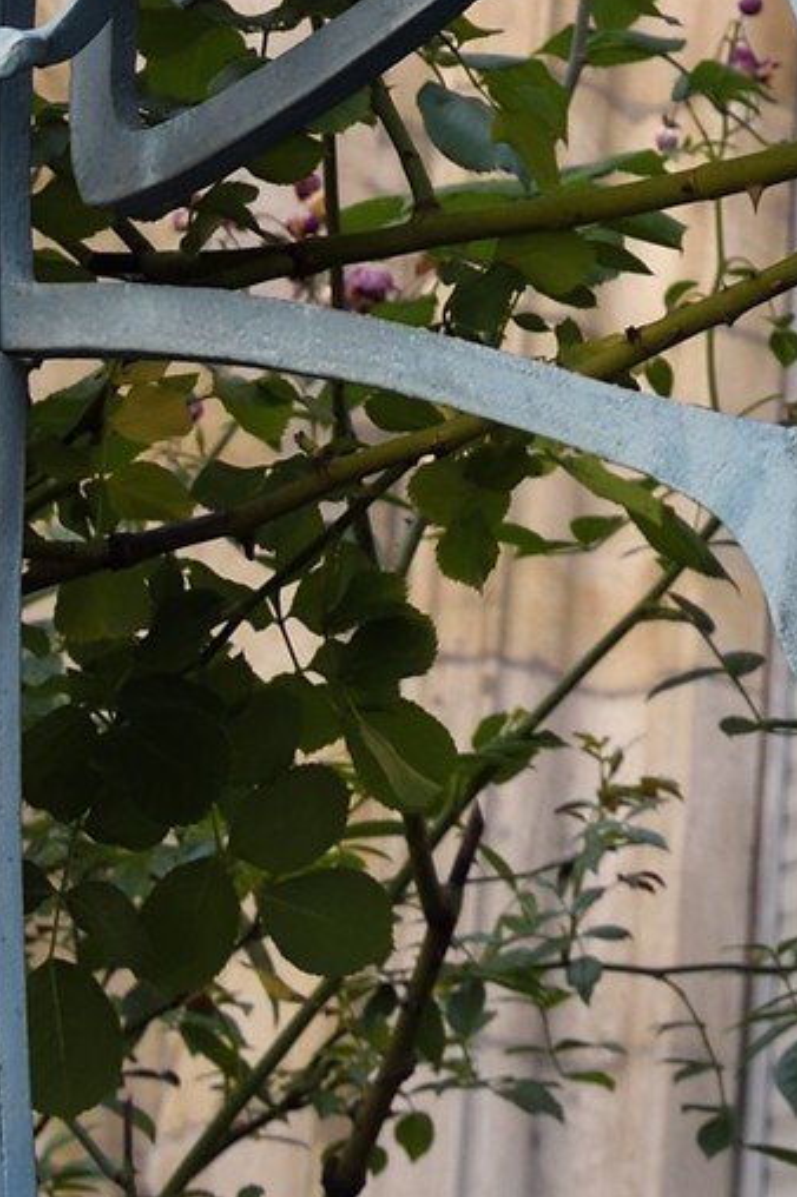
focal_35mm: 180
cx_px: 1236
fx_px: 5985
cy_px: -1079
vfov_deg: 10.6
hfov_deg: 7.5
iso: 200
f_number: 9
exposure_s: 1/100
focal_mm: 38
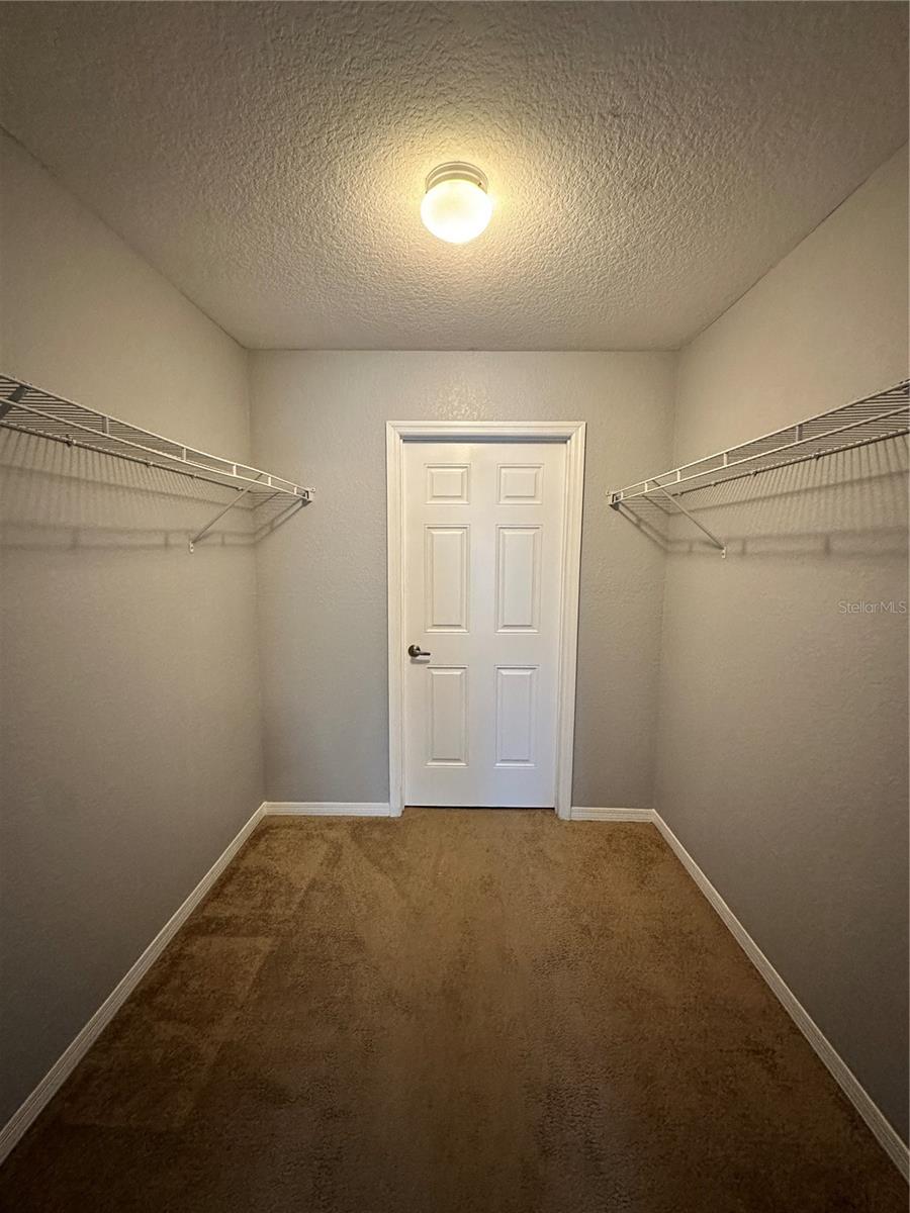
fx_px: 491
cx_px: 455
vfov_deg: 102.1
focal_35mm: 14
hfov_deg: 85.7
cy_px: 606
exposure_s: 1/40
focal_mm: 2.22
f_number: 2.2
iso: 500
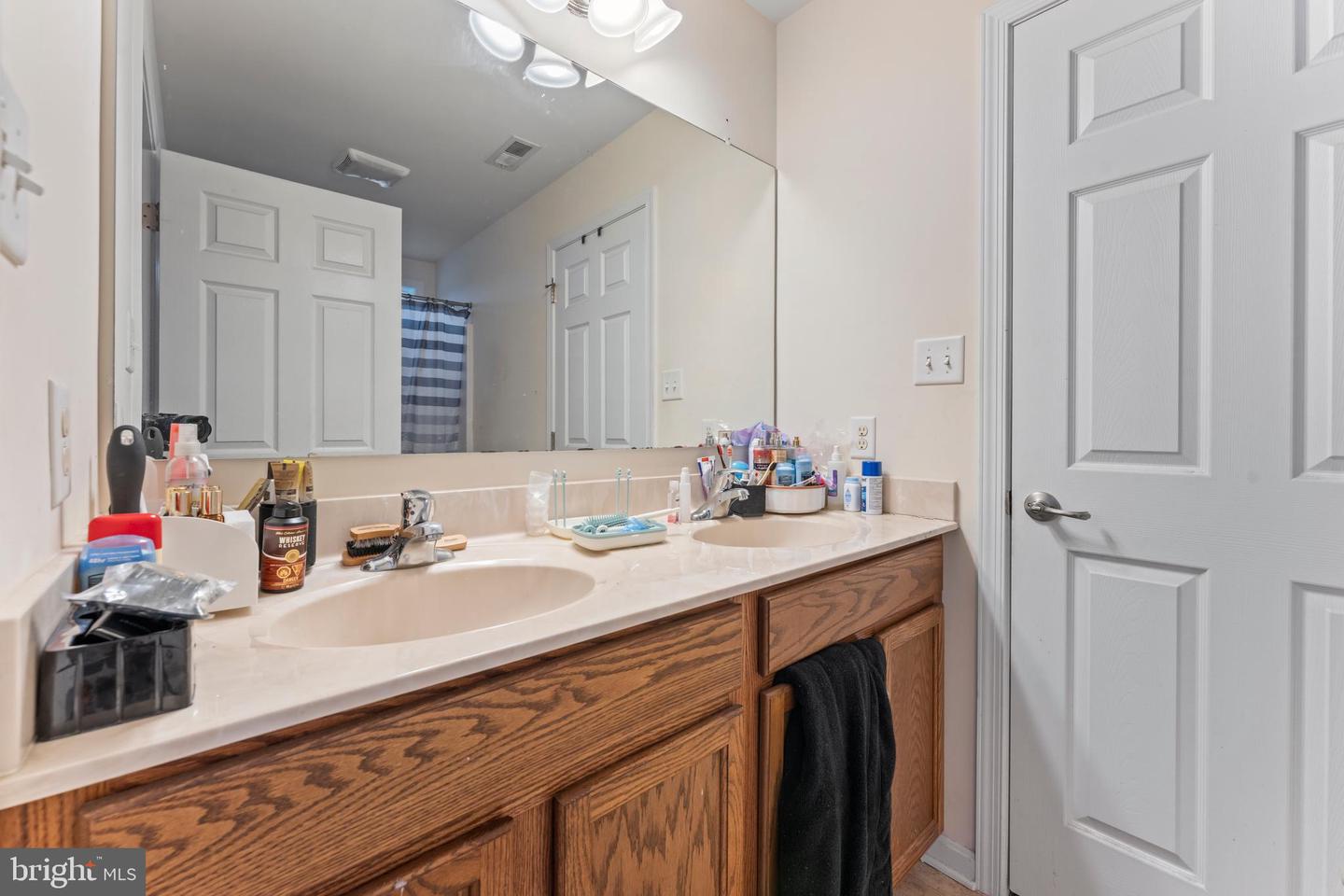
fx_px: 523
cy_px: 448
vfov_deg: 81.2
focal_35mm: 14
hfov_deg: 104.3
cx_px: 672
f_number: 9
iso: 400
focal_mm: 14
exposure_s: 1/3
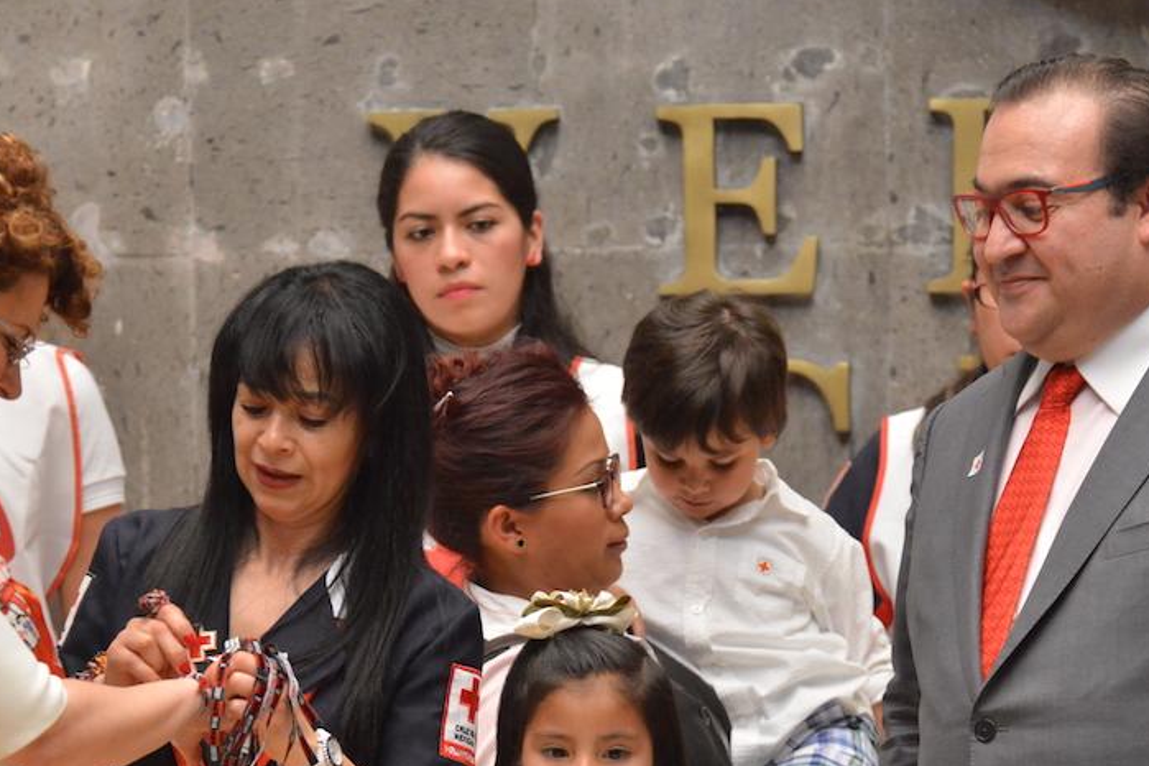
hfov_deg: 6.1
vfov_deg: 4.1
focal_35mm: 339
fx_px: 10819
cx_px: 620
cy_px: 685
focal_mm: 185
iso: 3200
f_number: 5
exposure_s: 1/250
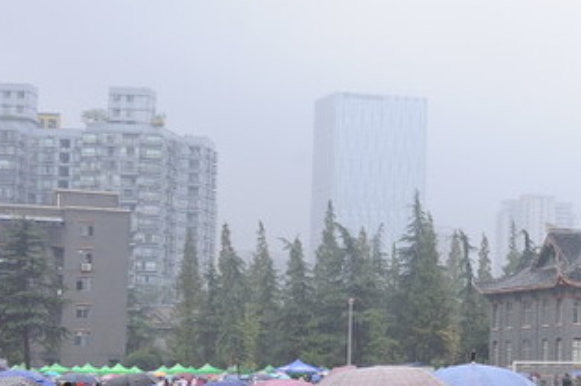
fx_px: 1483
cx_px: 1060
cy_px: 257
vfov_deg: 14.8
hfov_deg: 17.7
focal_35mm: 92
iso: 320
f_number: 8
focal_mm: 24
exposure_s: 1/100
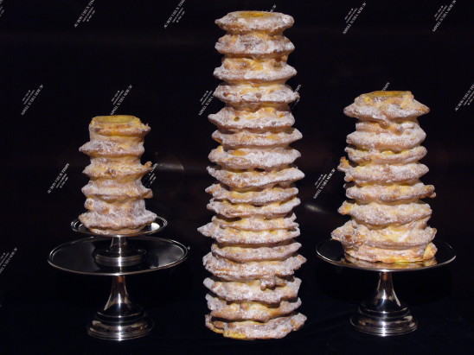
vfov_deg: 17.2
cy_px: 178
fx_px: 1178
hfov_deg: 22.8
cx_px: 237
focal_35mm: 86
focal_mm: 14.2
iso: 200
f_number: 5
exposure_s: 1/1.6
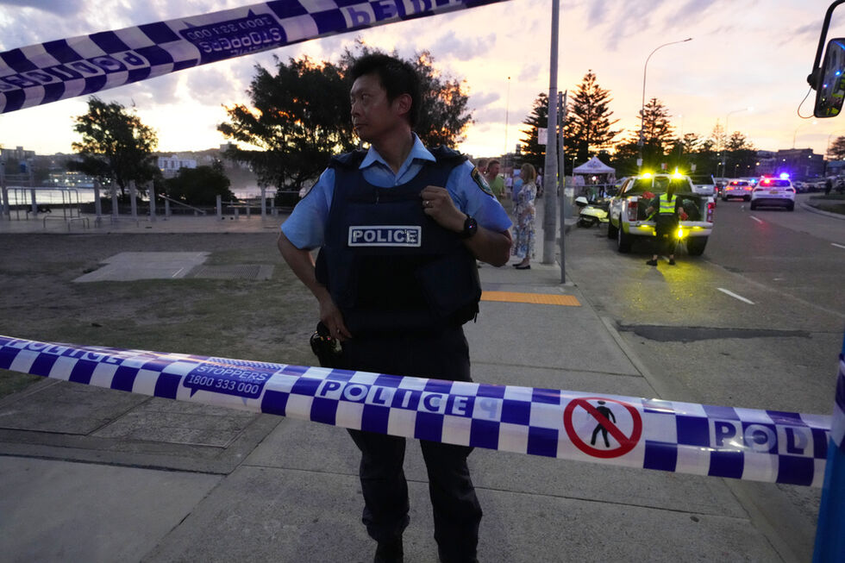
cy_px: 282
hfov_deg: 73.8
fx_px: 563
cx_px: 422
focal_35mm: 24
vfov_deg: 53.1
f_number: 9
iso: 6400
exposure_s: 1/125
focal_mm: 24
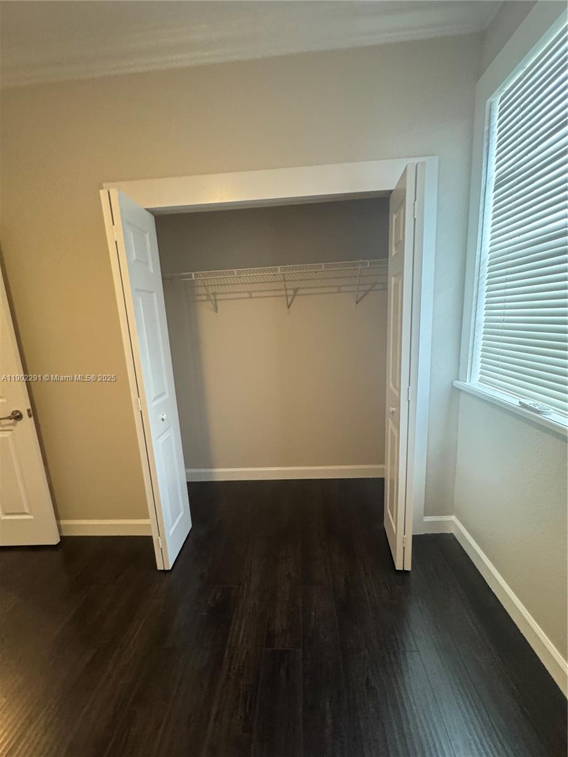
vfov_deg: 102.1
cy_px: 378
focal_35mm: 14
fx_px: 306
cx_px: 284
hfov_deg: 85.7
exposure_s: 1/60
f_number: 2.2
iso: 400
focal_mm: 2.22
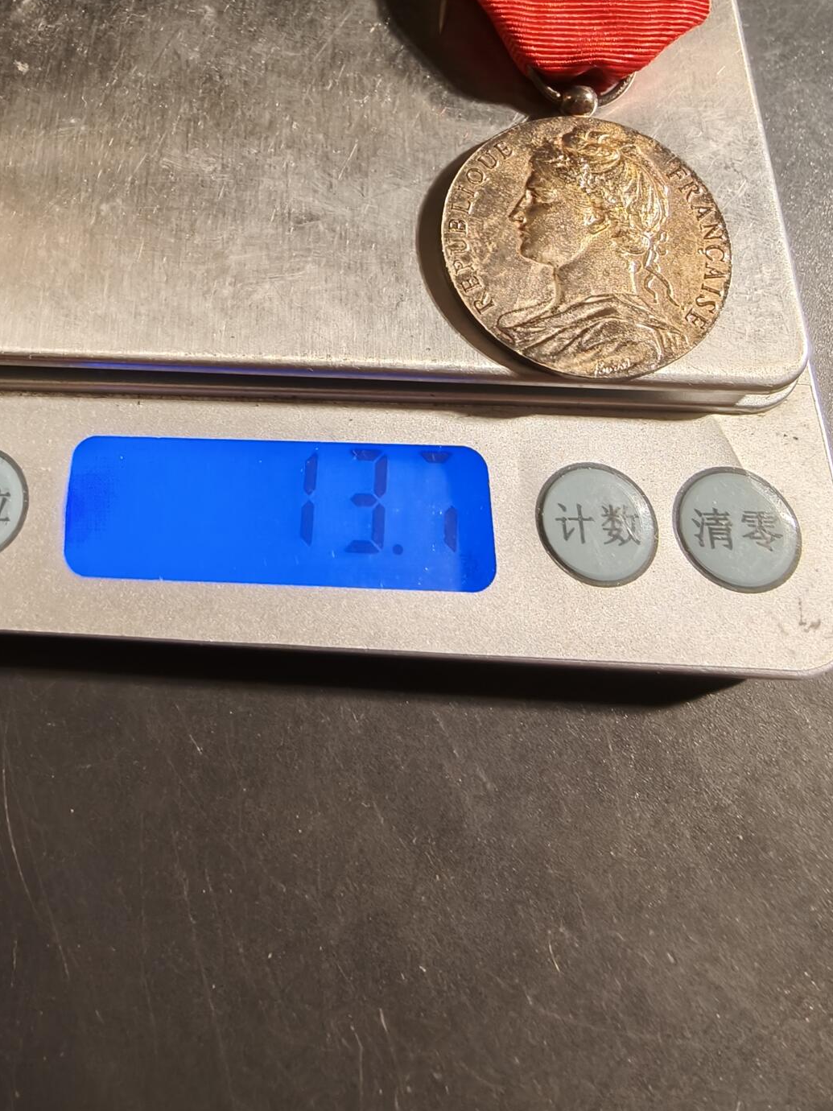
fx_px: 963
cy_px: 421
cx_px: 373
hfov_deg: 46.7
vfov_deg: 59.2
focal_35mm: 30
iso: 160
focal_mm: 2.32
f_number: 2
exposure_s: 1/50
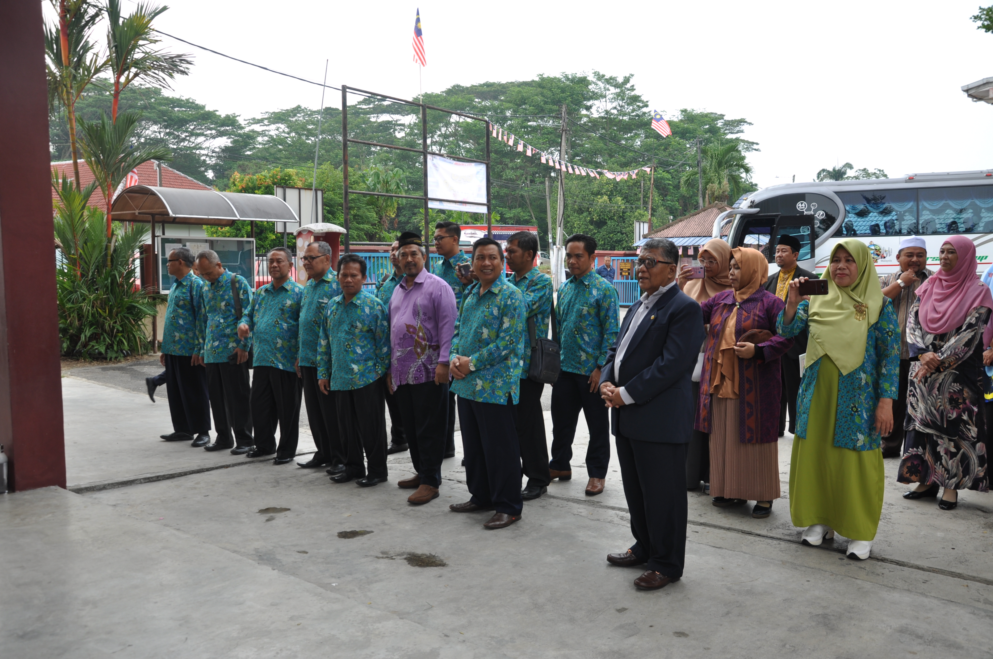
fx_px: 868
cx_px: 496
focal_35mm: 32
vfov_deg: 41.6
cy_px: 330
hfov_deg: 59.6
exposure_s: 1/125
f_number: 5.6
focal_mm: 21
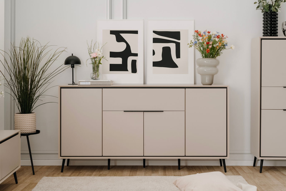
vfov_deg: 23.0
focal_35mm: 59
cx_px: 143
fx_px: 469
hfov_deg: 33.9
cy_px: 96
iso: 100
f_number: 9
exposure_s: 1.3
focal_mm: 59
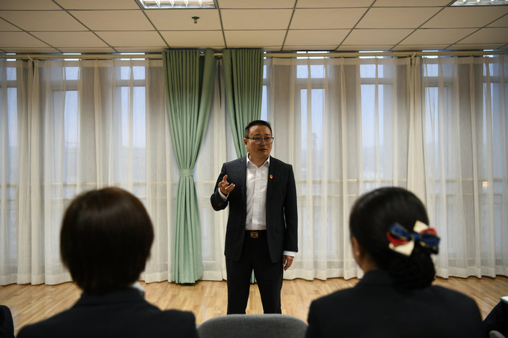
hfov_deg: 55.8
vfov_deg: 38.9
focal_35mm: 34
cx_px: 254
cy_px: 169
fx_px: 480
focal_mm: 34
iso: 500
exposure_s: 1/30
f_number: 2.8
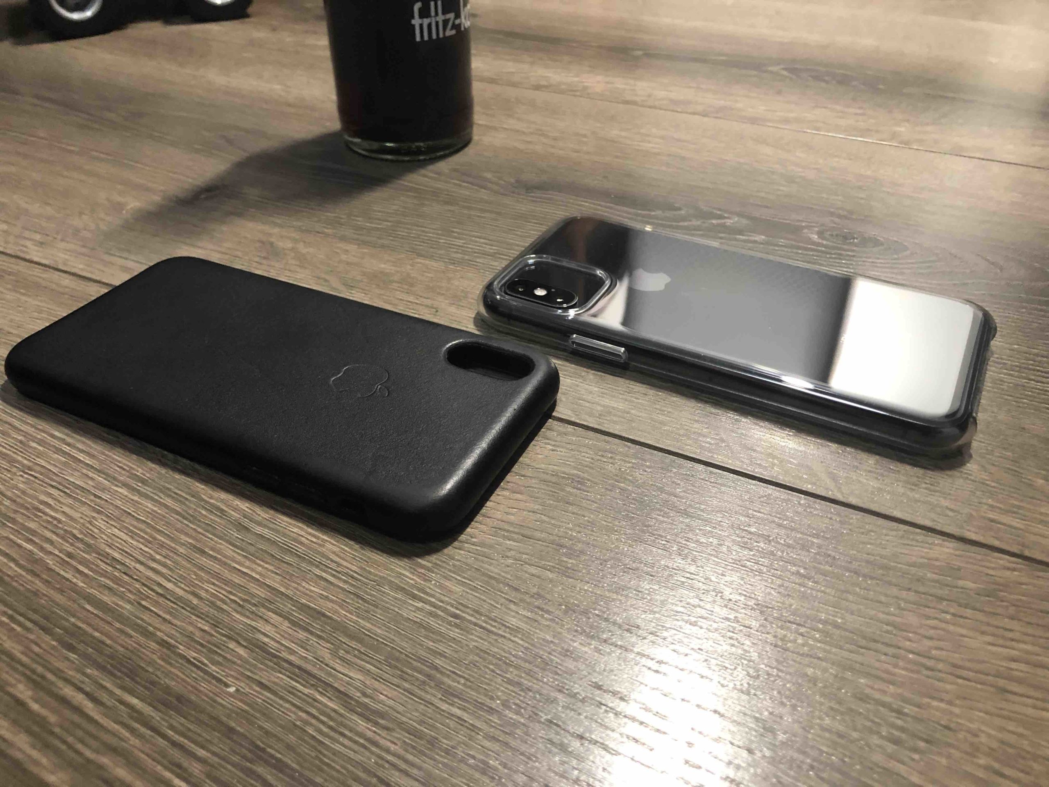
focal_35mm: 28
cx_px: 524
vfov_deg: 49.7
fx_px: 849
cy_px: 394
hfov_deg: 63.4
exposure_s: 1/15
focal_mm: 3.99
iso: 80
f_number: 1.8
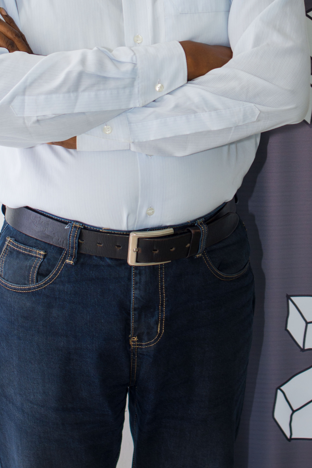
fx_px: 1431
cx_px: 244
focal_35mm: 110
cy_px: 56
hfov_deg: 12.4
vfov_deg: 18.3
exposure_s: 1/100
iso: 100
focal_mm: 35
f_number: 4
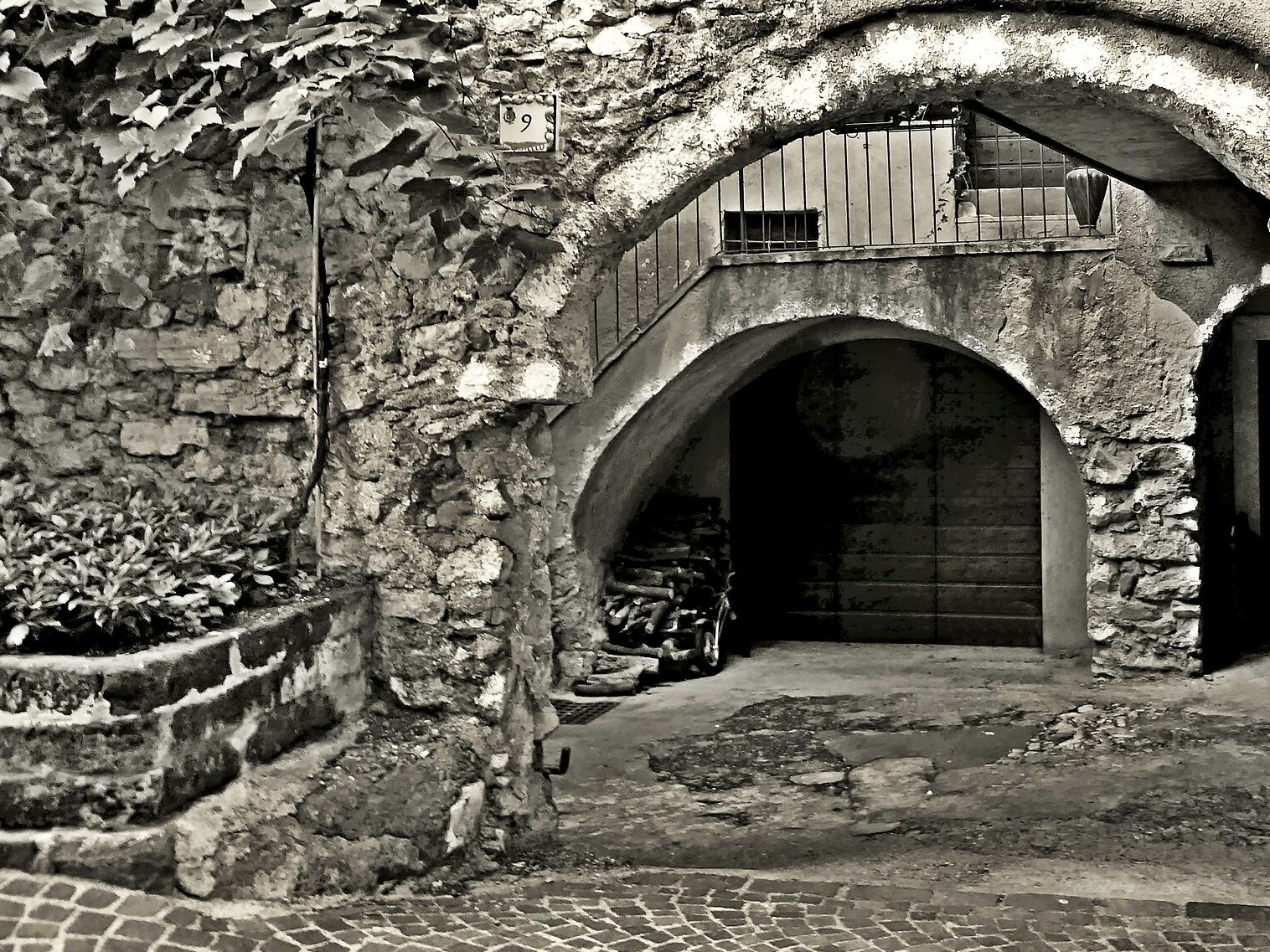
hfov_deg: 47.1
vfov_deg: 37.3
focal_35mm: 38
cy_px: 310
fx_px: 1394
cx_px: 963
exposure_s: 1/40
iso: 200
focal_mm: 4.3
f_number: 3.3
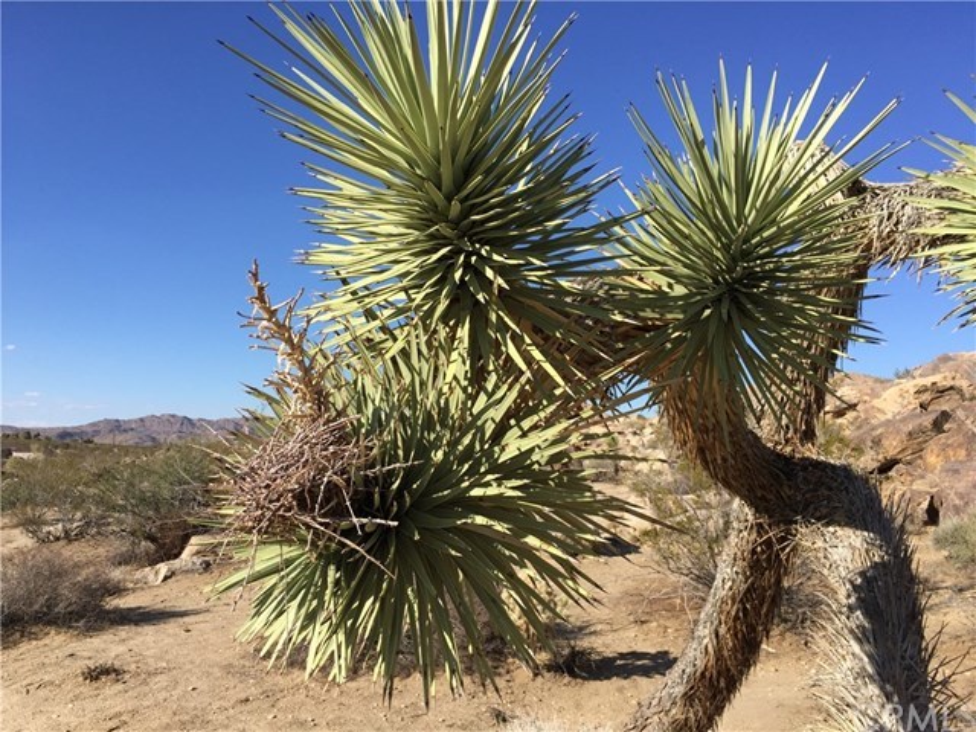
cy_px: 366
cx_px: 488
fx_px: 818
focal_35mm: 29
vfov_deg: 48.2
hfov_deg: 61.7
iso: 32
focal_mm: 4.15
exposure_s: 1/1883
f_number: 2.2
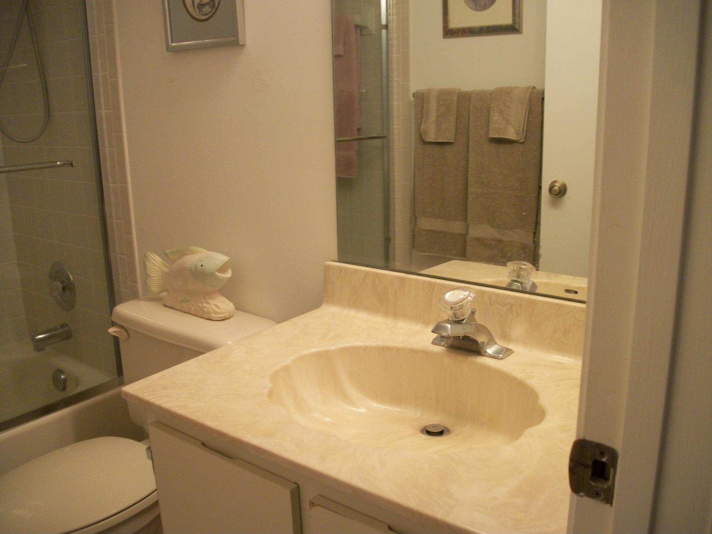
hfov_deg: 56.8
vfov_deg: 44.2
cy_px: 267
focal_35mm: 32
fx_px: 658
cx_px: 356
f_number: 2.9
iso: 160
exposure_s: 1/15
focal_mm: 5.7
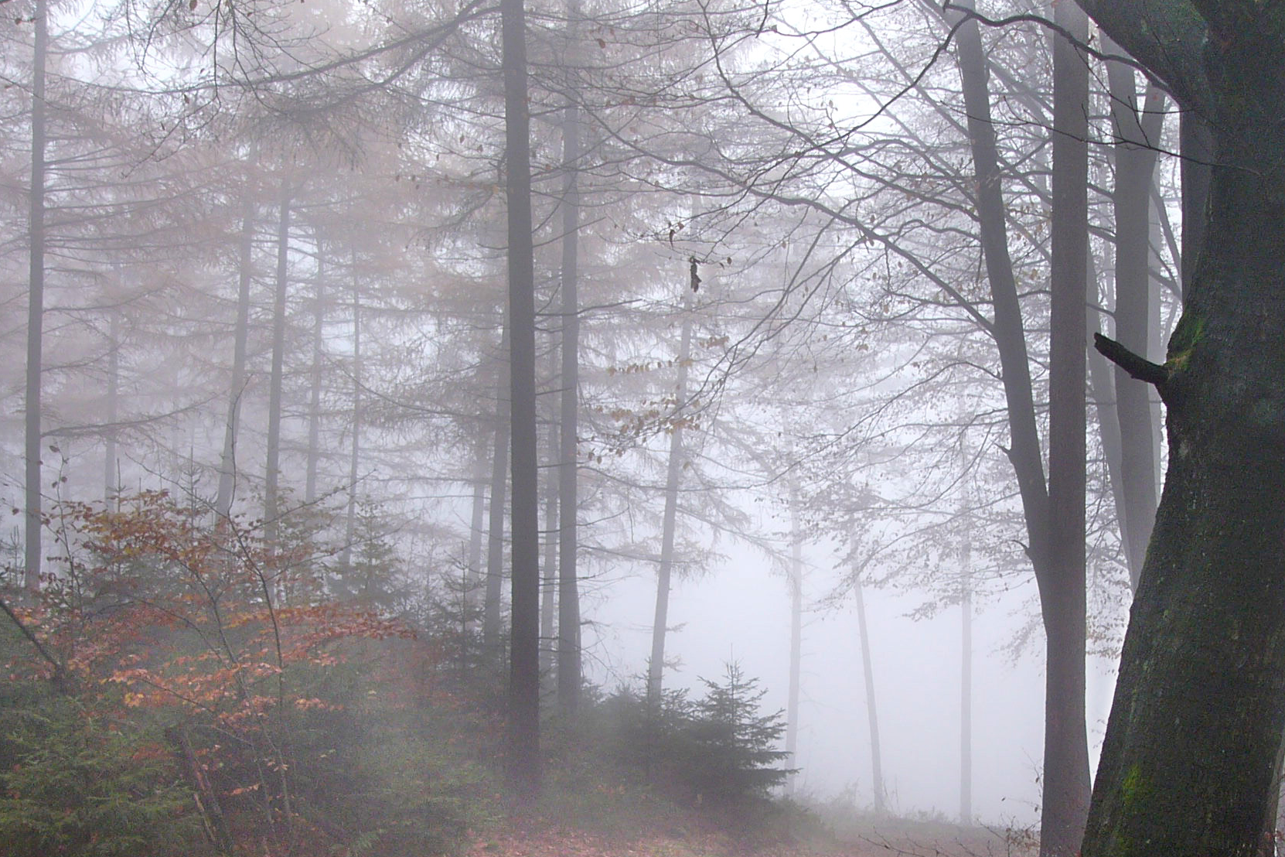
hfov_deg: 32.3
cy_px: 664
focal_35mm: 62
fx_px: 2213
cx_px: 727
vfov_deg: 21.7
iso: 50
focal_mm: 7.1
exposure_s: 1/60
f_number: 2.8
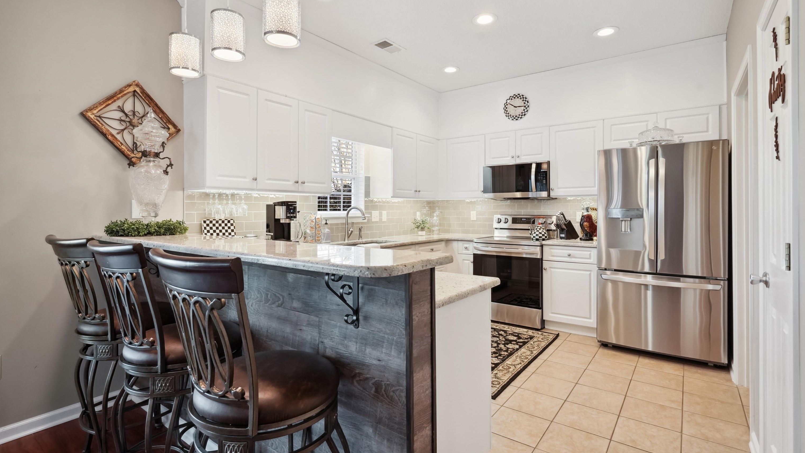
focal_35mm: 17
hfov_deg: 95.9
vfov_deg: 63.9
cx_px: 407
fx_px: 363
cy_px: 213
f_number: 9
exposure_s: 1/30
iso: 2000
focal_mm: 16
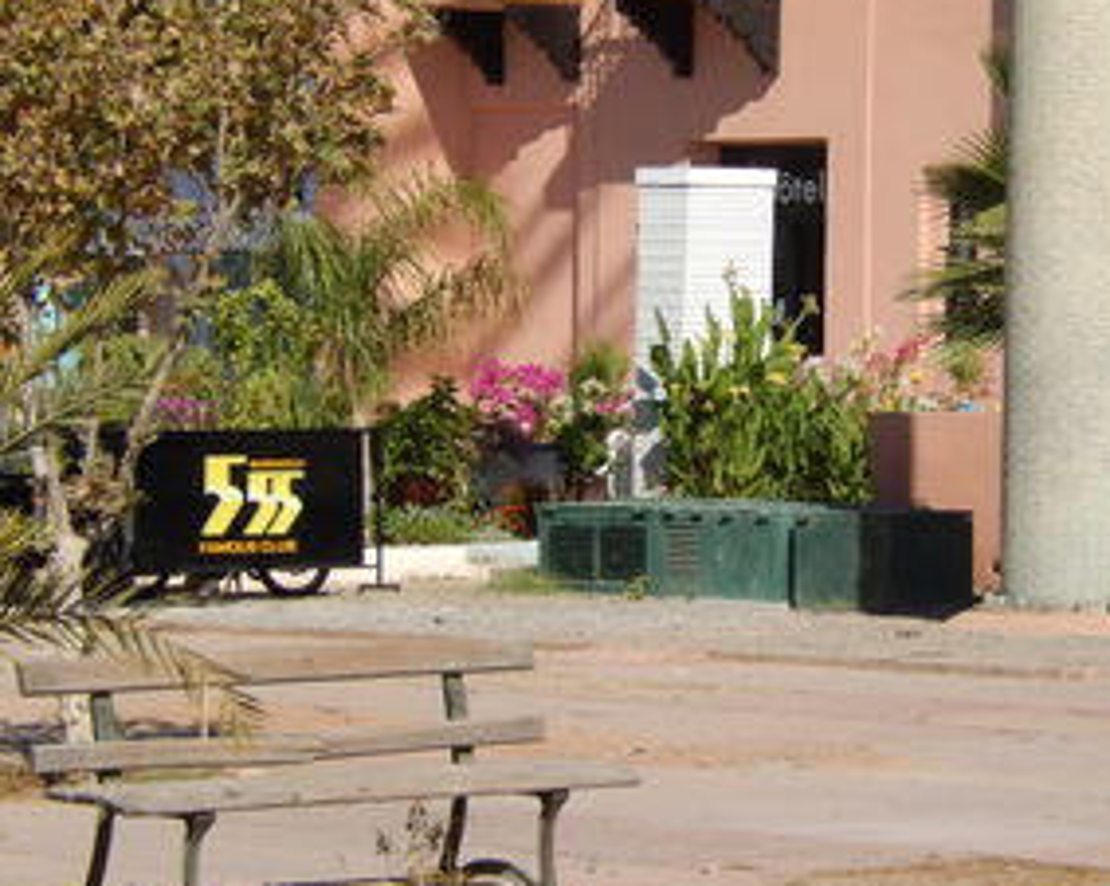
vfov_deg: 8.3
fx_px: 6073
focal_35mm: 185
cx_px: 753
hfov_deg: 10.4
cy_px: 467
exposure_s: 1/800
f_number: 5.6
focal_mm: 24.1
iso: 125
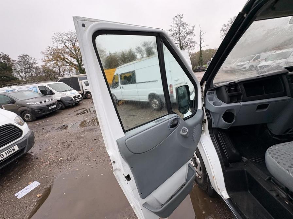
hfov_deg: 102.1
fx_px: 119
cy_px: 110
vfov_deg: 85.7
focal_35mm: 14
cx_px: 146
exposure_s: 1/99
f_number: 2.2
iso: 80
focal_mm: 2.22
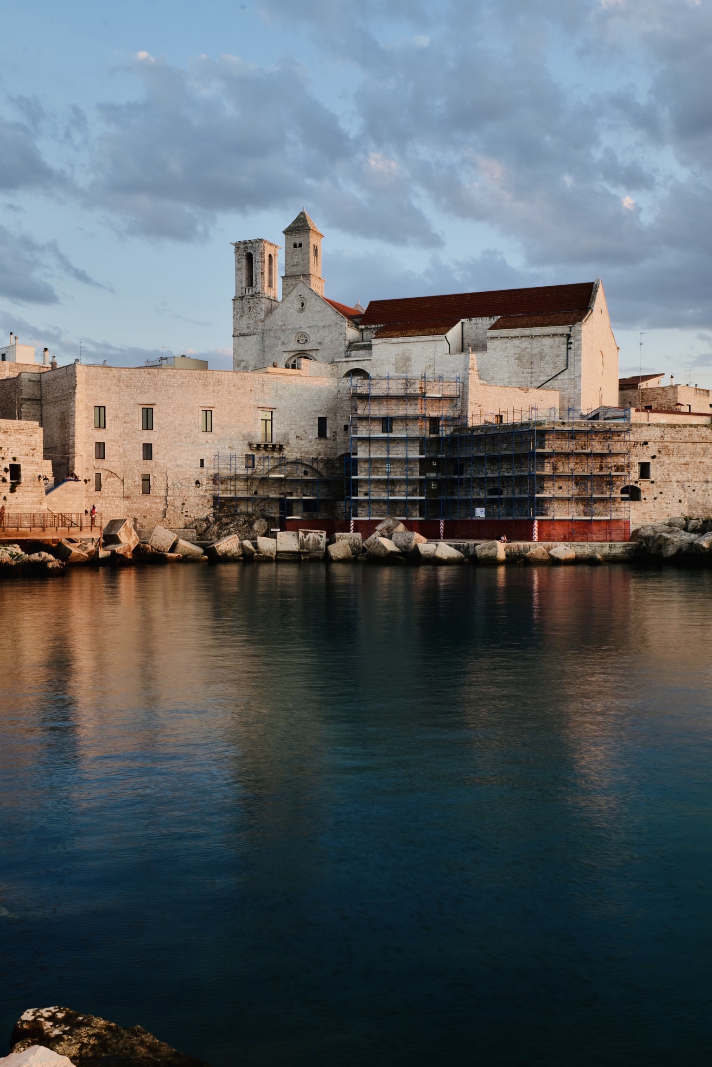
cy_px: 534
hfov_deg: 35.1
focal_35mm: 38
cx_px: 356
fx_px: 1127
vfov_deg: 50.7
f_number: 22
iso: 50
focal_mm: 38
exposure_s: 1/3.2
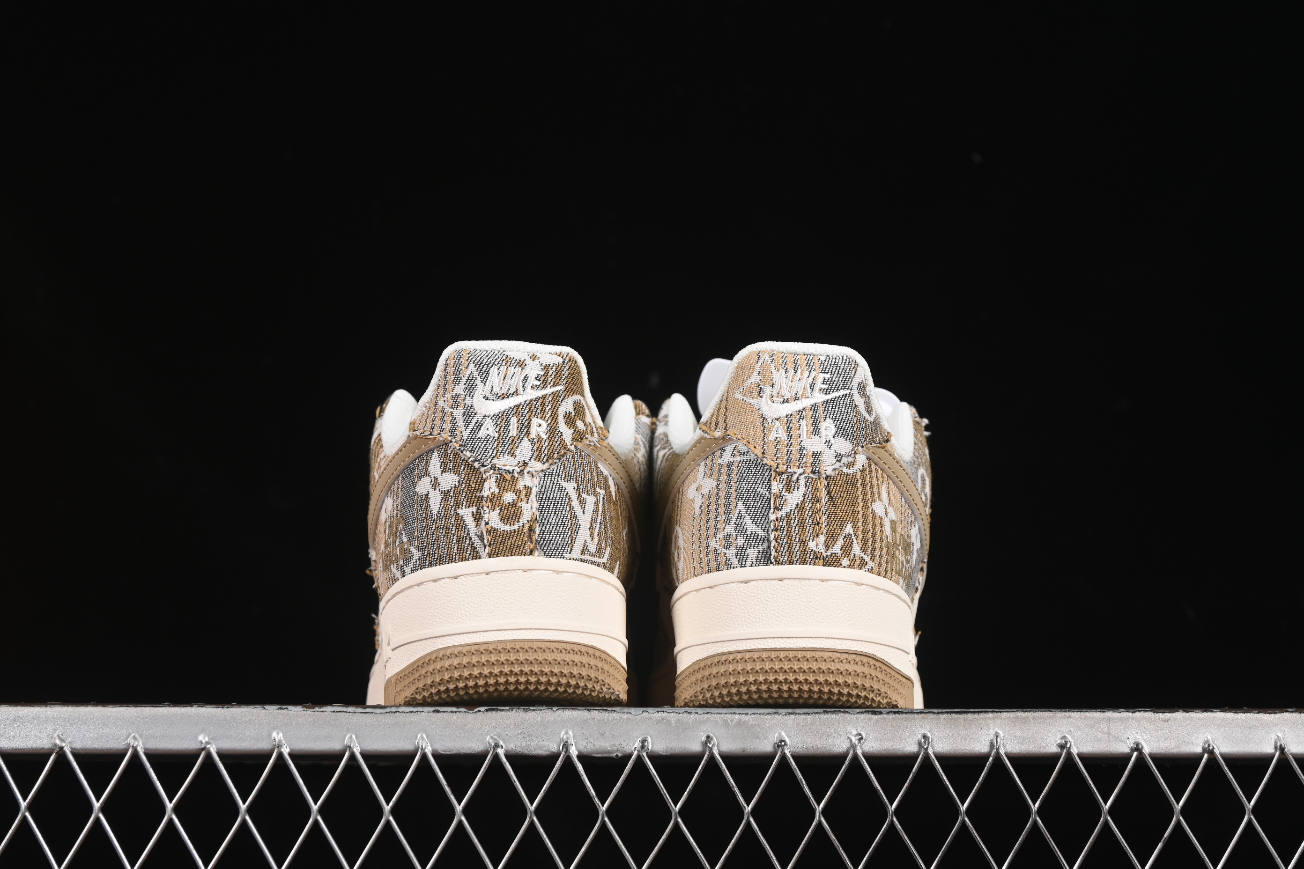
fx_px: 2716
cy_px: 434
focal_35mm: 75
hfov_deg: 27.0
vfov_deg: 18.2
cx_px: 652
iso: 160
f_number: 7.1
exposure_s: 1/80
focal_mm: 50
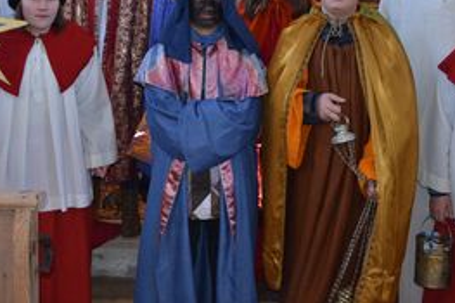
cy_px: 35
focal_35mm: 59
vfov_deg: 22.5
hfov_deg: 34.0
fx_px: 745
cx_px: 235
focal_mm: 22
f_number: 4
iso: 1100
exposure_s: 1/60
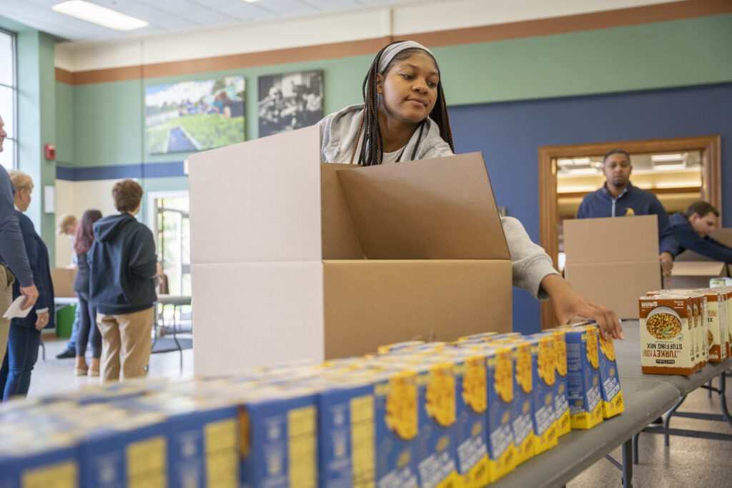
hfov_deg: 48.8
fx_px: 807
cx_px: 366
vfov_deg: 33.6
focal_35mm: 40
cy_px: 244
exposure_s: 1/125
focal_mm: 39.7
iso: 800
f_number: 2.8
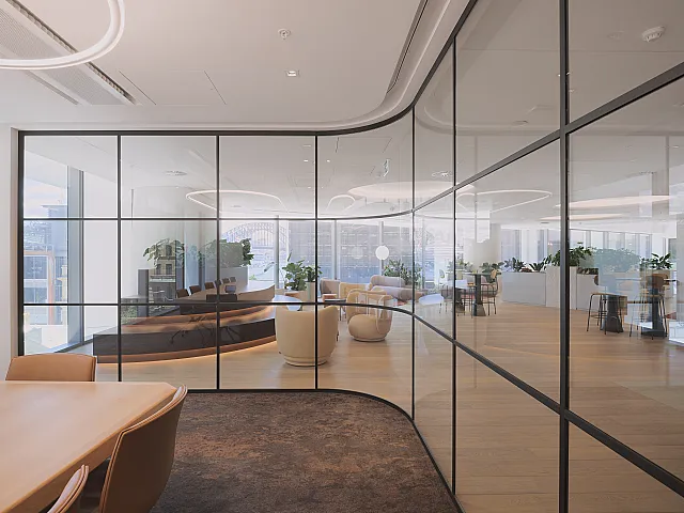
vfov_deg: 71.6
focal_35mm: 18
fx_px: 356
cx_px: 342
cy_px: 256
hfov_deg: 87.8
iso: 100
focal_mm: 23
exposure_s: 1/8
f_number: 11
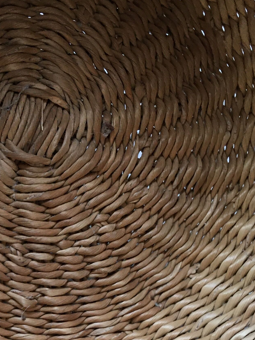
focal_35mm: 70
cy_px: 353
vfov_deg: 26.1
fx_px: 687
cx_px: -26
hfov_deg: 20.1
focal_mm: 4.15
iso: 50
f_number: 2.2
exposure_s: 1/33
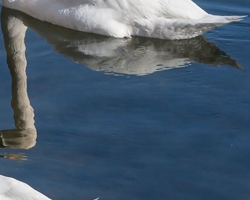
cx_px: -150
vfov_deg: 3.6
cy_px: 152
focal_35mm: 428
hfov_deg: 4.5
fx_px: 3165
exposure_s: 1/1000
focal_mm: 60
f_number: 5.6
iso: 200
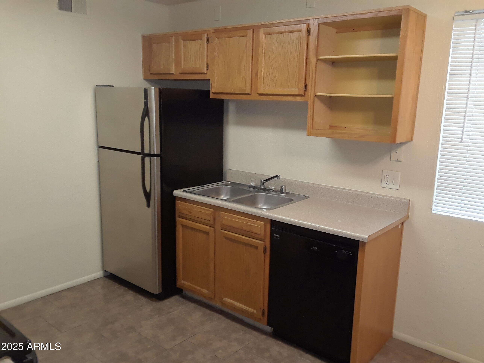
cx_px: 242
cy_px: 182
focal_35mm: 30
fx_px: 419
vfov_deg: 46.8
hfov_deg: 60.0
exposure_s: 1/30
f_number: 1.9
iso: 100
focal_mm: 2.47
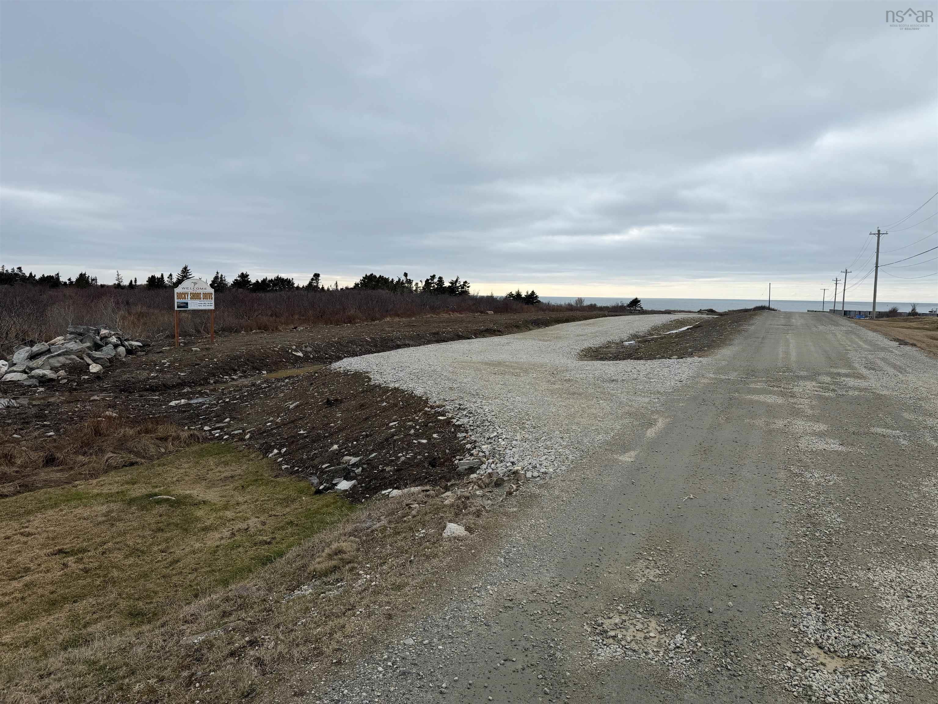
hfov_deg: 71.6
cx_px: 469
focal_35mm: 24
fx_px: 650
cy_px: 352
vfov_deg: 56.8
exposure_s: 1/4405
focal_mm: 6.76
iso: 80
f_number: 1.78
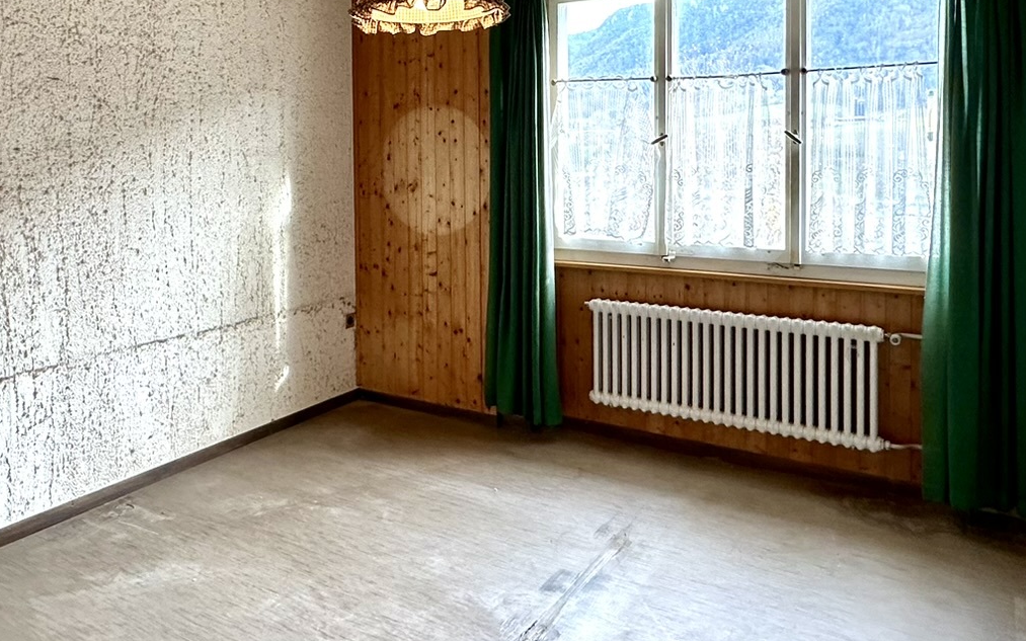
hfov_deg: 62.3
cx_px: 408
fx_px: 839
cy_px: 165
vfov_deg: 40.7
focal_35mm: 30
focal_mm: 2.22
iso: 200
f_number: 2.2
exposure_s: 1/100
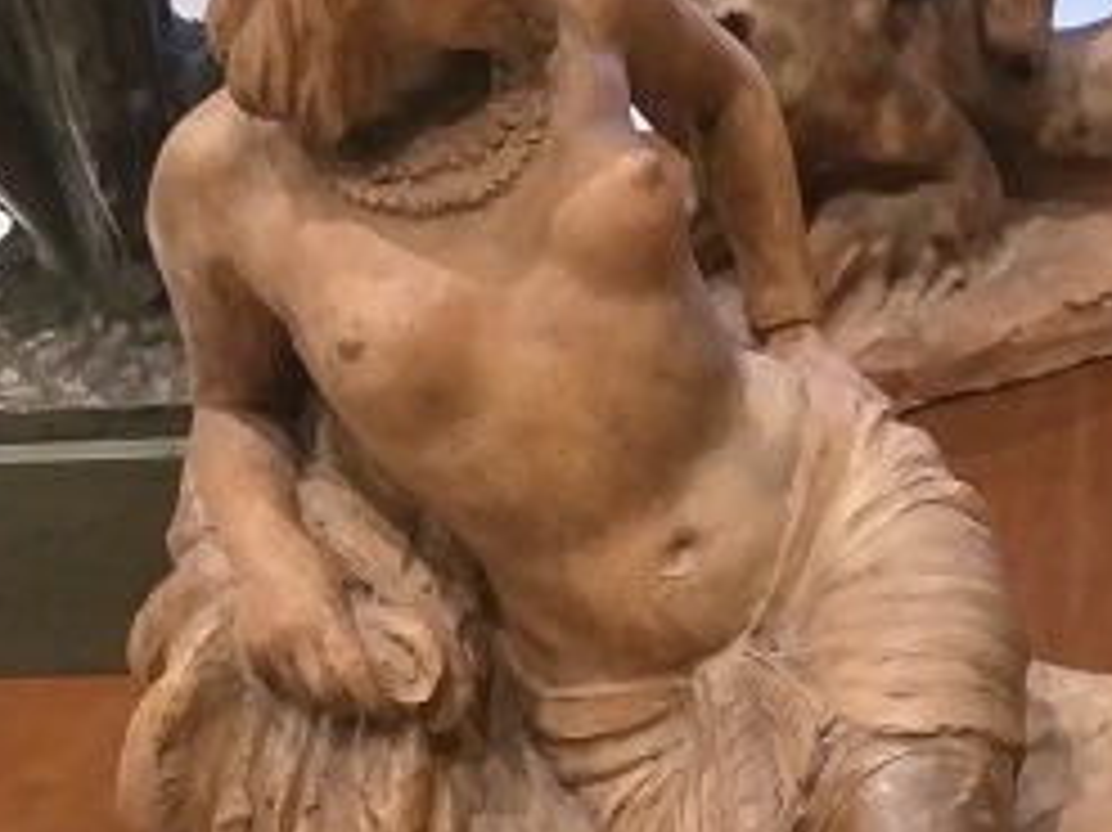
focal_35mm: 64
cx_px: 846
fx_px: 2055
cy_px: 720
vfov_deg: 22.5
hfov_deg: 29.8
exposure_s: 1/20
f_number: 1.7
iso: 400
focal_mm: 3.93
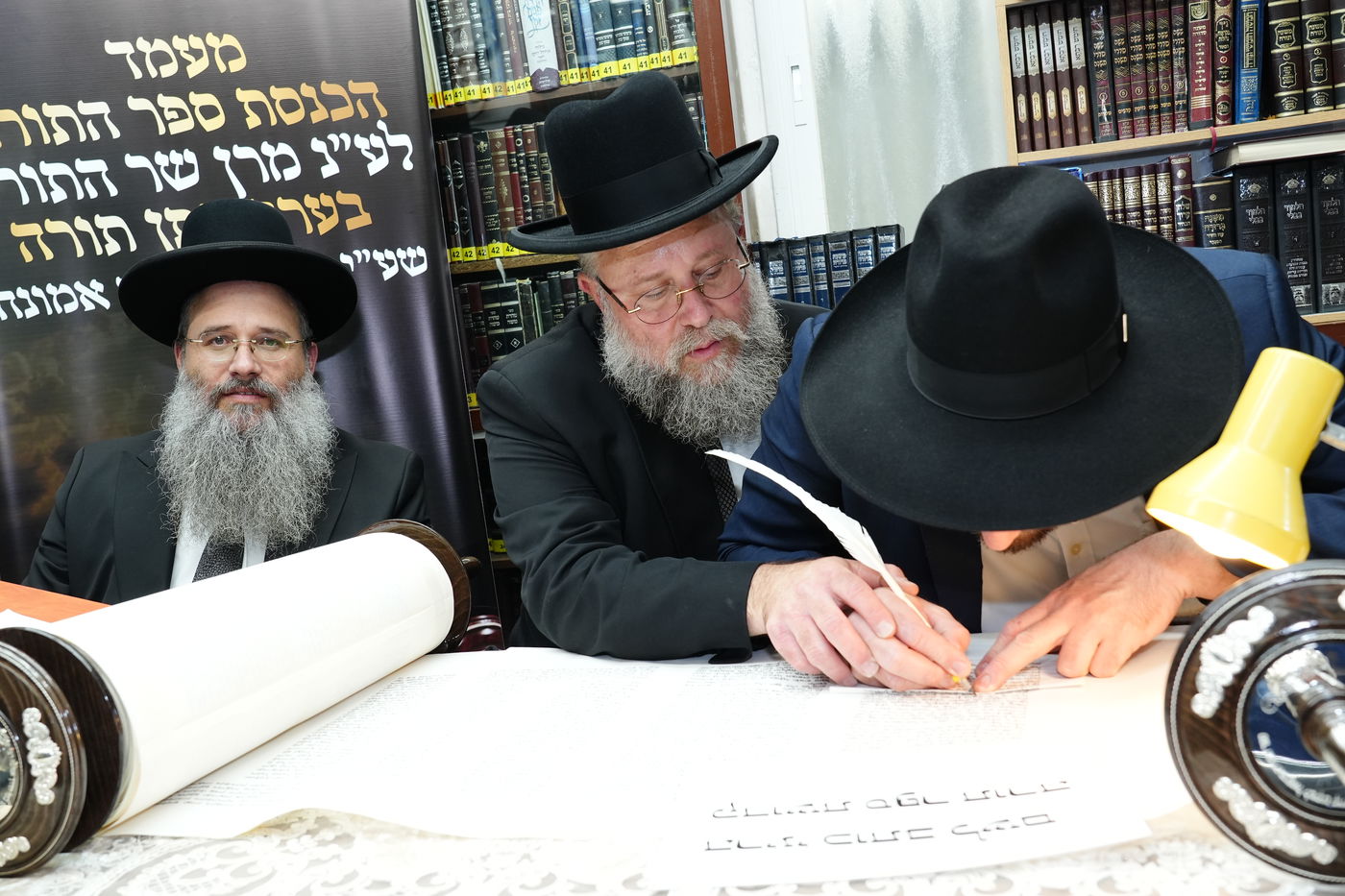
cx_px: 672
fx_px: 1270
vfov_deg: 38.9
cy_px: 448
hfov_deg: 55.8
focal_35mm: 34
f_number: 7.1
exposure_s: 1/100
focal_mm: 34
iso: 1600
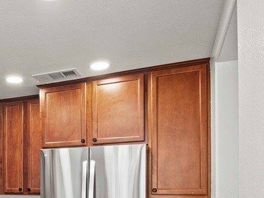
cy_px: 188
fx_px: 290
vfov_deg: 35.0
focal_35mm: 38
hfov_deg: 44.9
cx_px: 31
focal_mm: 8
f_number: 8
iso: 200
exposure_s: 1
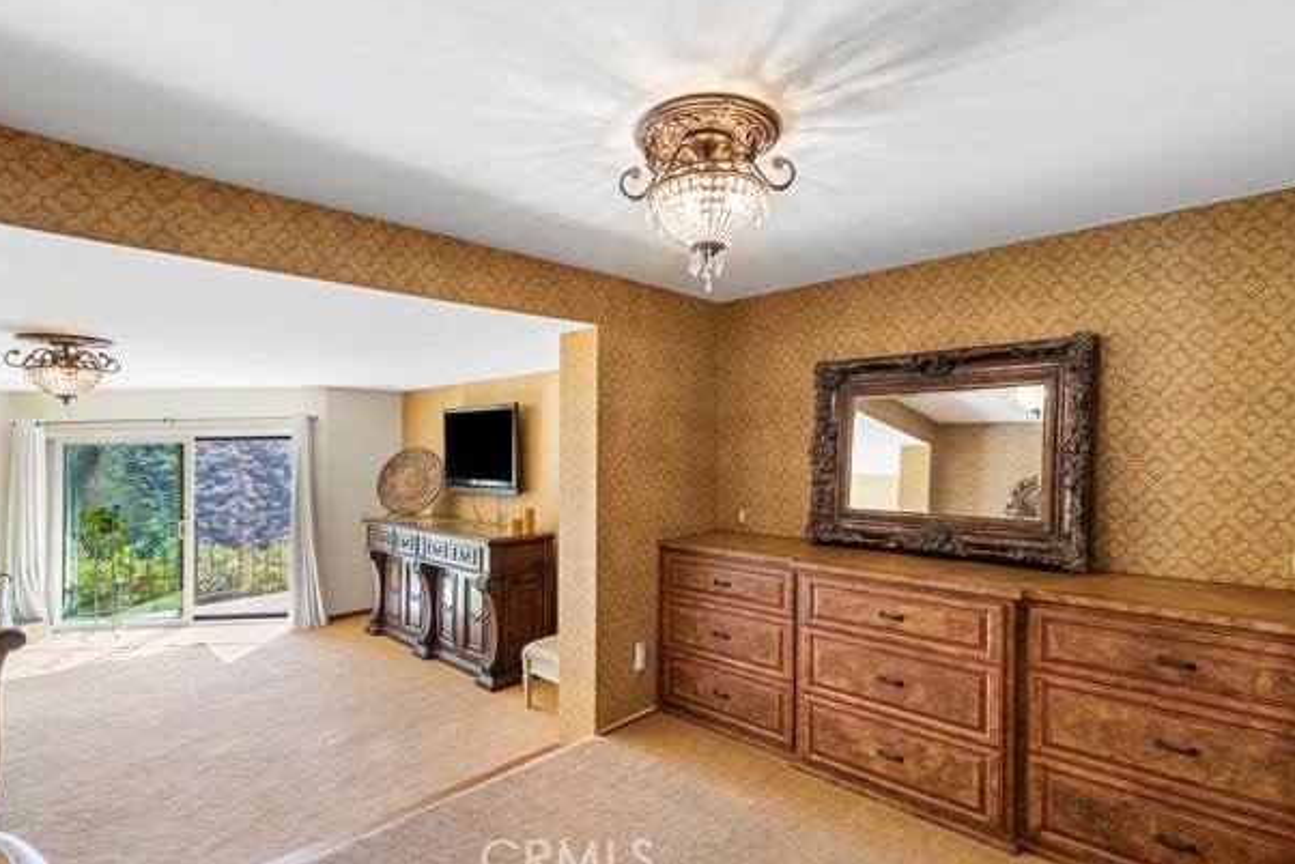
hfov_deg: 93.2
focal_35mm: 17
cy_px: 431
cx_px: 663
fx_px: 612
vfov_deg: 70.5
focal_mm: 16
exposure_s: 1.3
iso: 100
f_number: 8
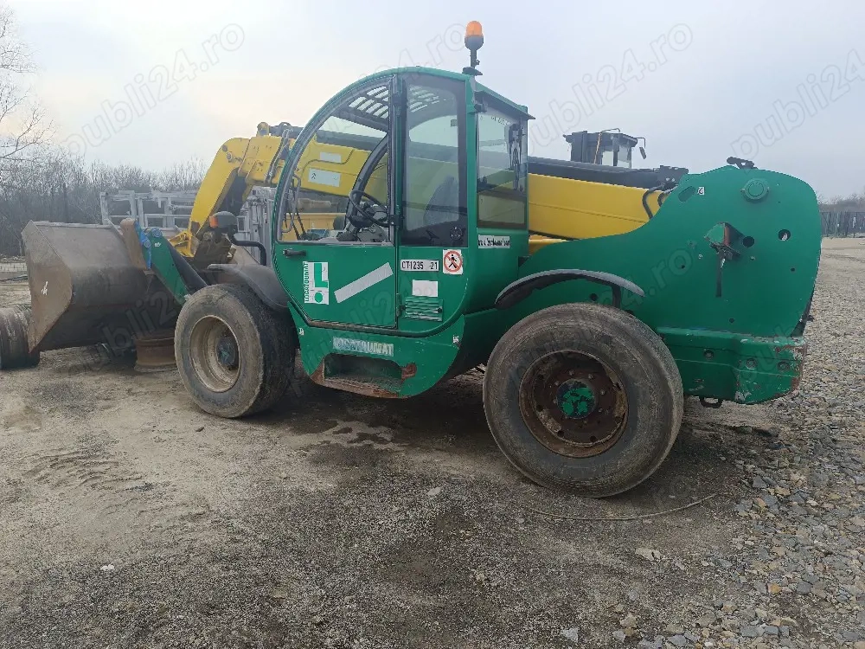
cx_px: 432
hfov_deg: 71.6
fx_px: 600
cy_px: 324
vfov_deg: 56.8
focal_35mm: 24
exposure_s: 1/185
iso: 50
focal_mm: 6.14
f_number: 1.65
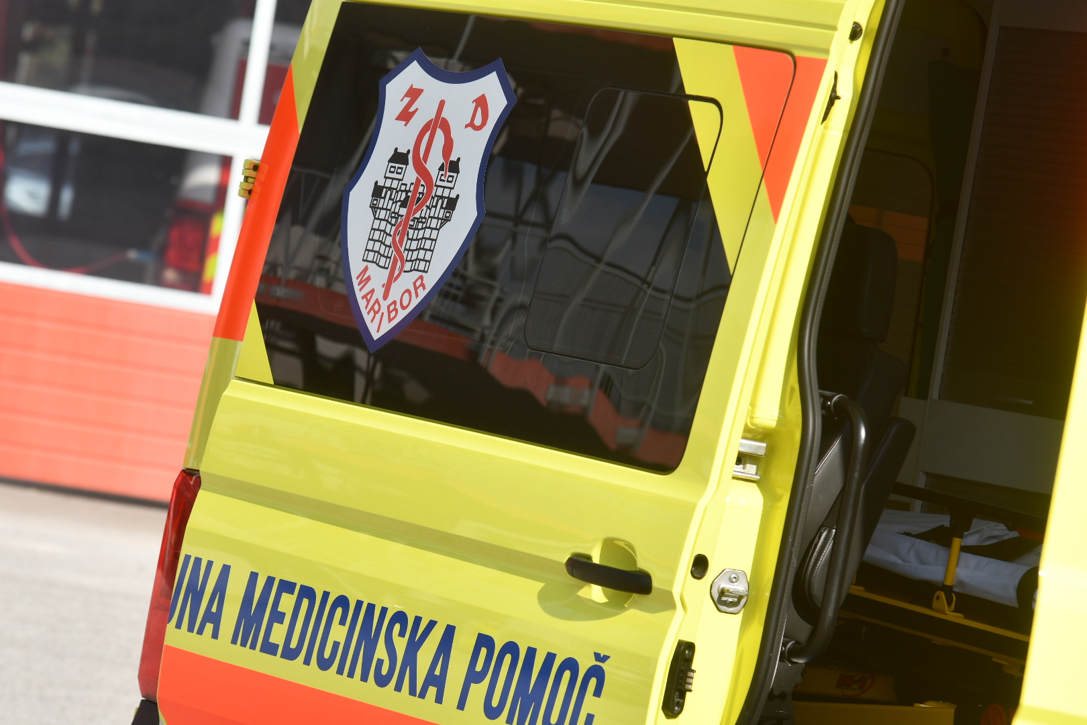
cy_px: 362
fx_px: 6552
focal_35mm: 217
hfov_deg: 9.5
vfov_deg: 6.3
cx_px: 544
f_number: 5.6
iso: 200
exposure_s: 1/1000
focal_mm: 145
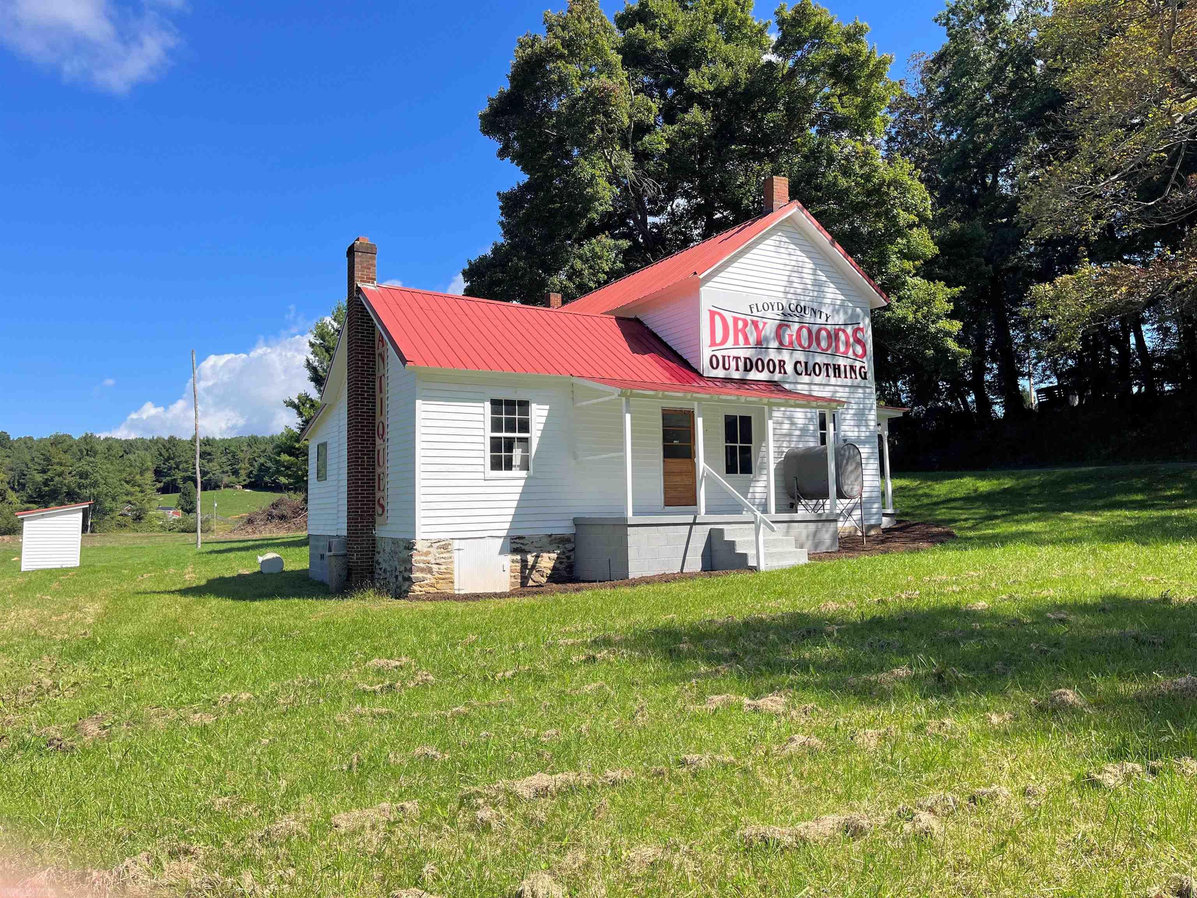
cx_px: 598
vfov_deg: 53.1
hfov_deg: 67.3
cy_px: 449
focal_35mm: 26
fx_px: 899
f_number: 1.6
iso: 50
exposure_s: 1/2632
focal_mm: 5.1
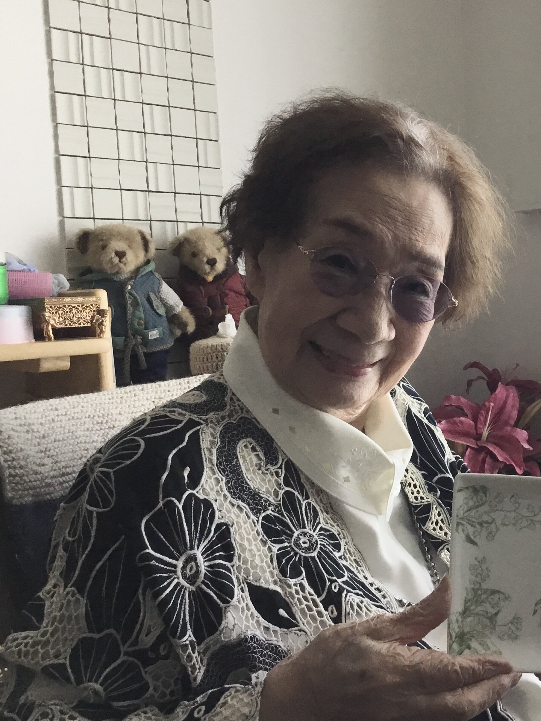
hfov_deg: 33.1
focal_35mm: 42
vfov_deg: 44.8
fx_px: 875
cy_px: 359
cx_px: 452
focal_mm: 3.3
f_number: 2.4
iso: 32
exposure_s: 1/40
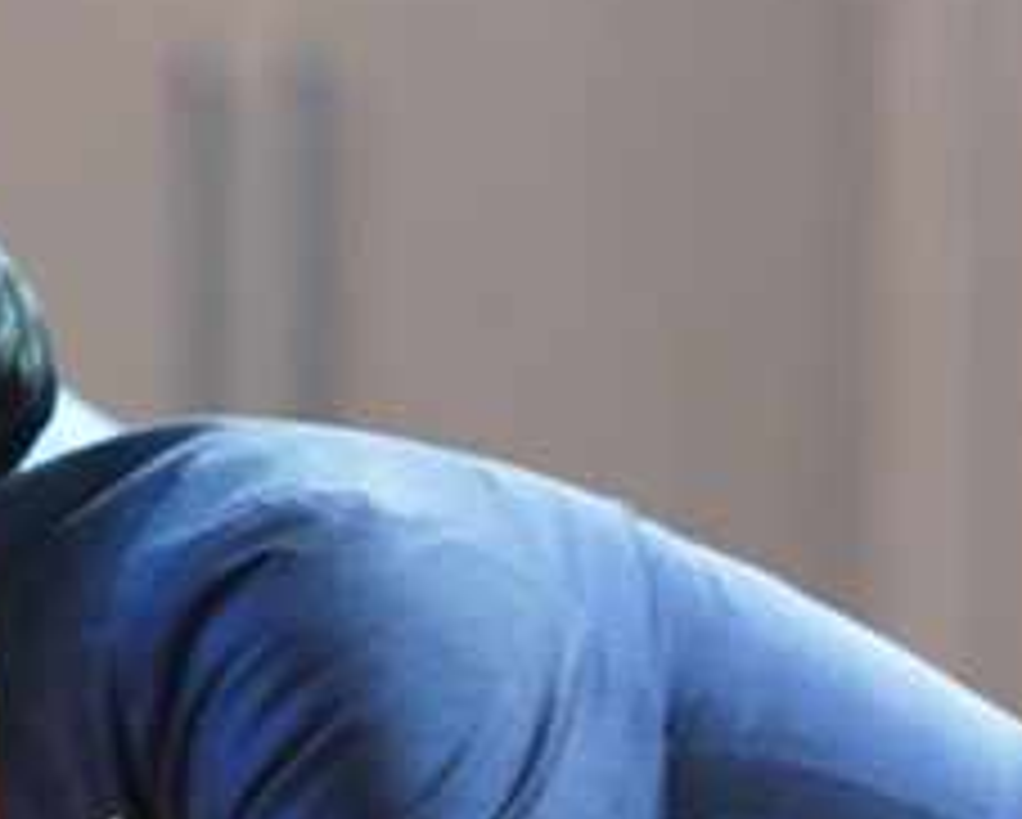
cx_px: -531
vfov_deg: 4.6
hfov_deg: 5.7
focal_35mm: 334
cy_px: 1030
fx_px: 10111
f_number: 1.8
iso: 400
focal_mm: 50
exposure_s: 1/40
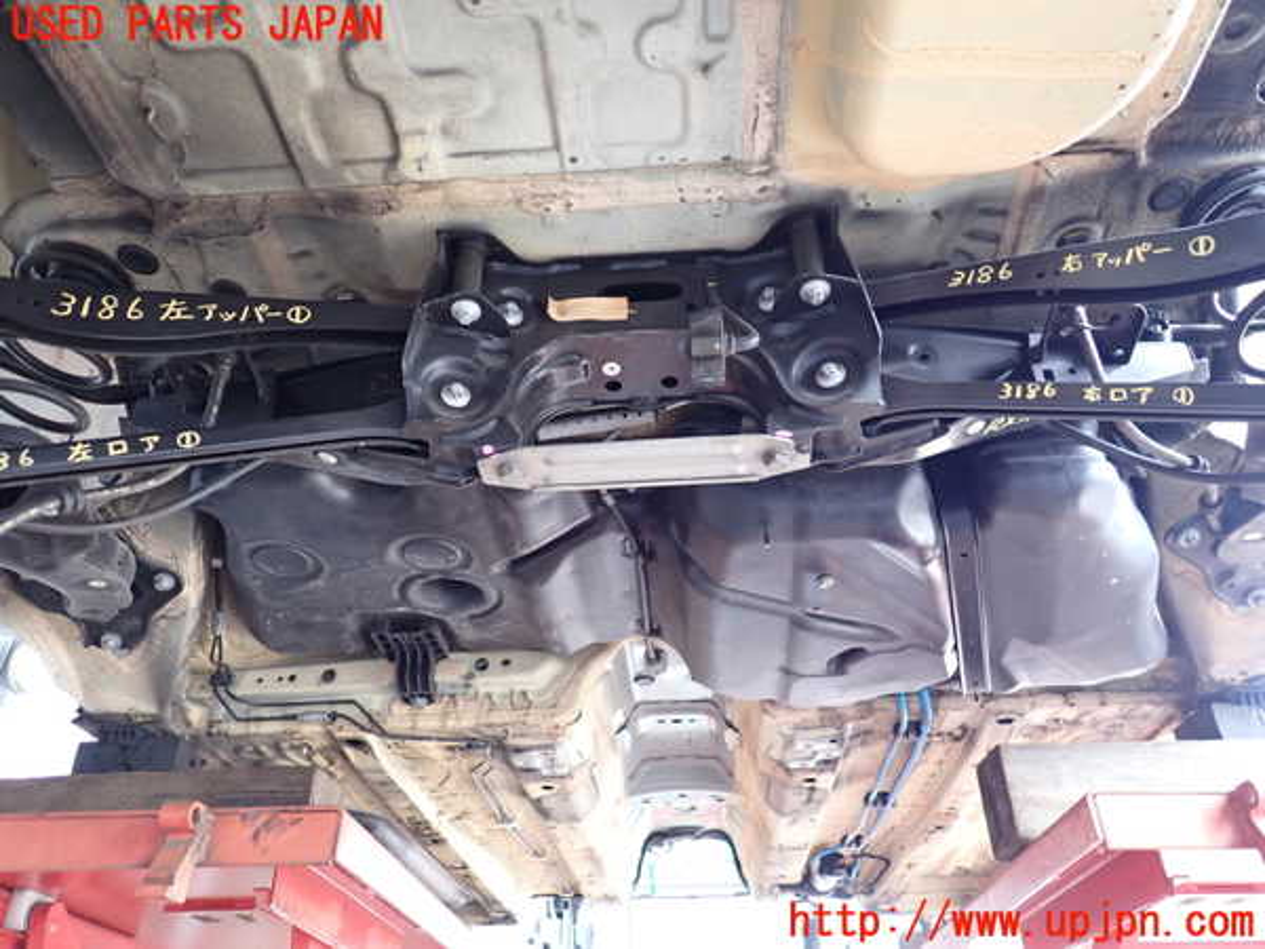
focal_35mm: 25
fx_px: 914
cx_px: 632
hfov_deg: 69.4
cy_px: 474
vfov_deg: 54.9
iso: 250
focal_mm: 4.5
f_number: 2
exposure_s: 1/30
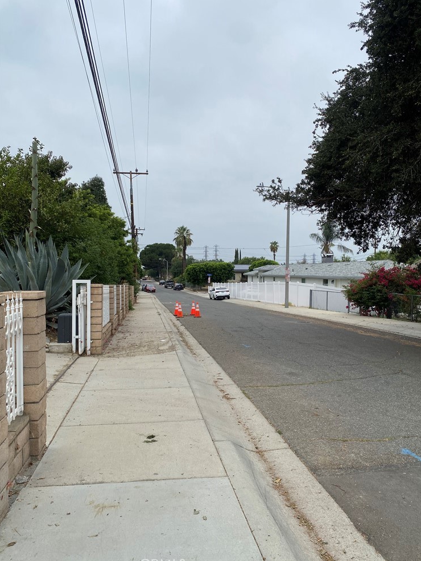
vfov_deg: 65.3
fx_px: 438
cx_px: 217
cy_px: 281
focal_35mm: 27
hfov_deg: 51.4
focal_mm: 4.25
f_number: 1.8
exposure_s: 1/1653
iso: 32
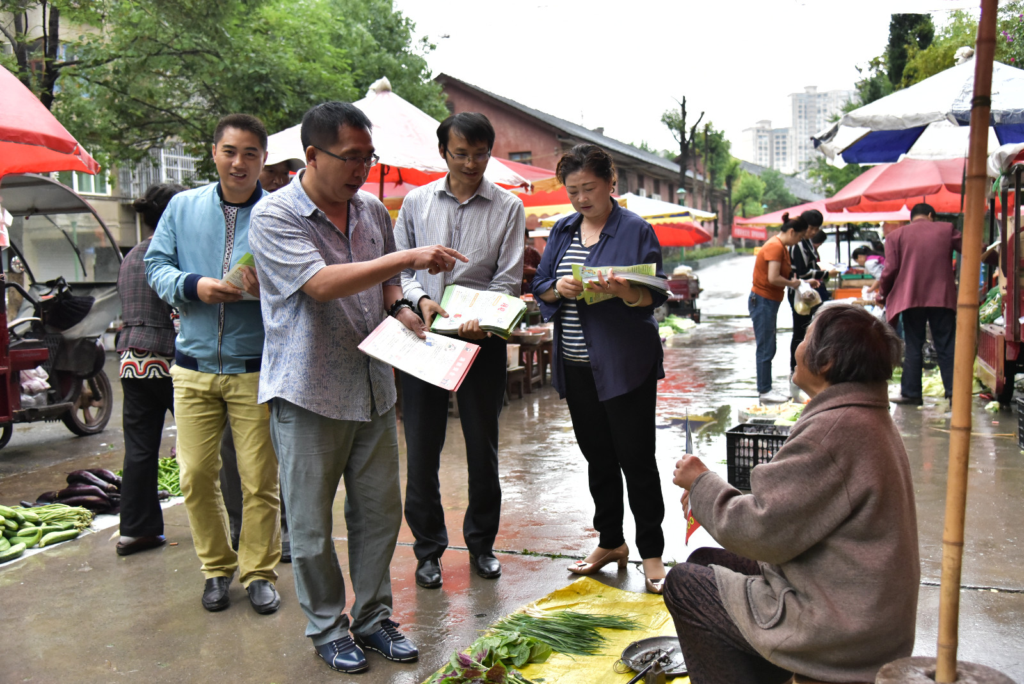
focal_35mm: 35
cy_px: 342
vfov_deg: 37.9
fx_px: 996
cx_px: 512
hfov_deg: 54.4
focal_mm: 35
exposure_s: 1/800
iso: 2500
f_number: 4
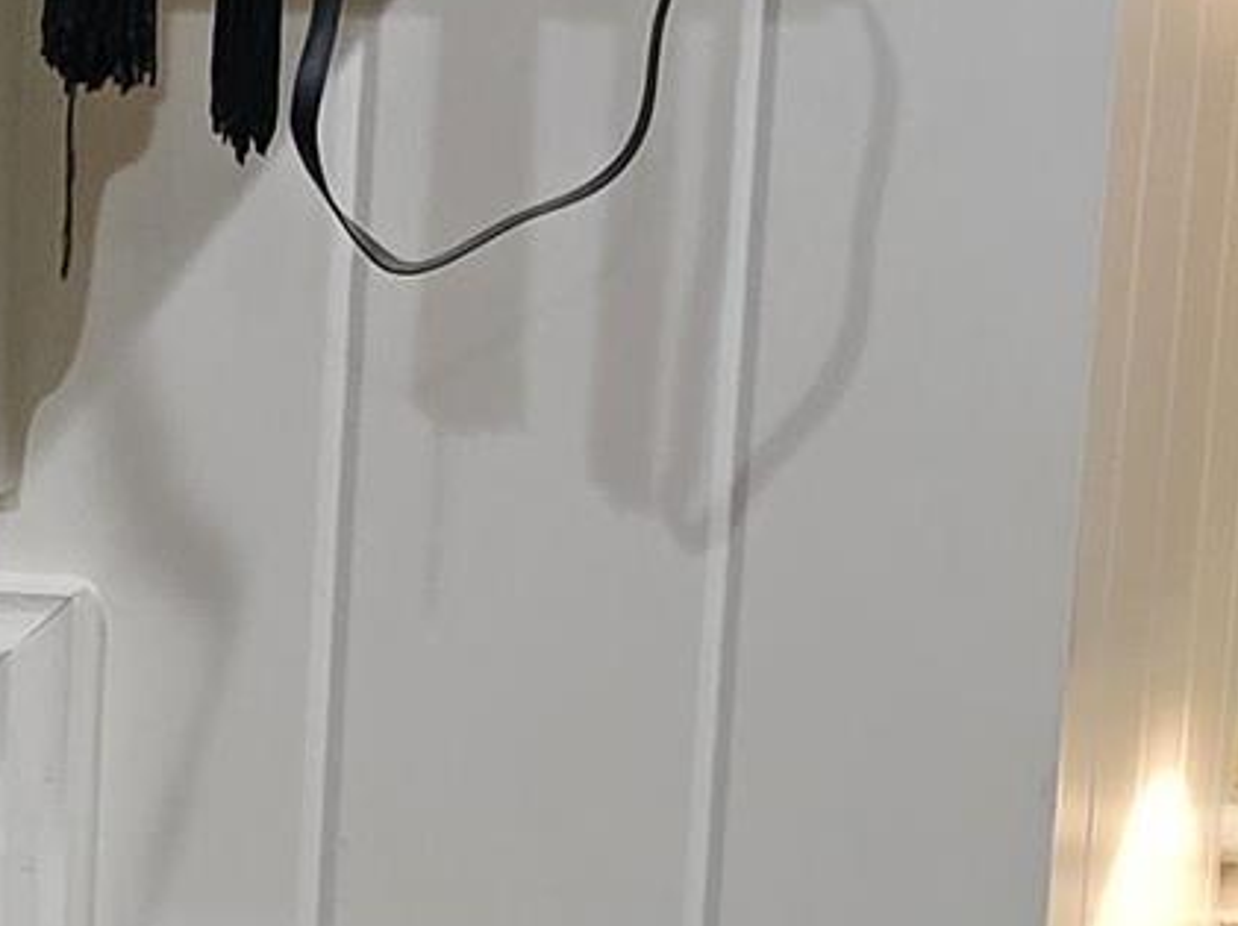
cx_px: -826
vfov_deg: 8.7
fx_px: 6003
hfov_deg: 11.1
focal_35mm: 168
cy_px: 1185
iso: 1000
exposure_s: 1/120
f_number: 1.7
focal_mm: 6.3
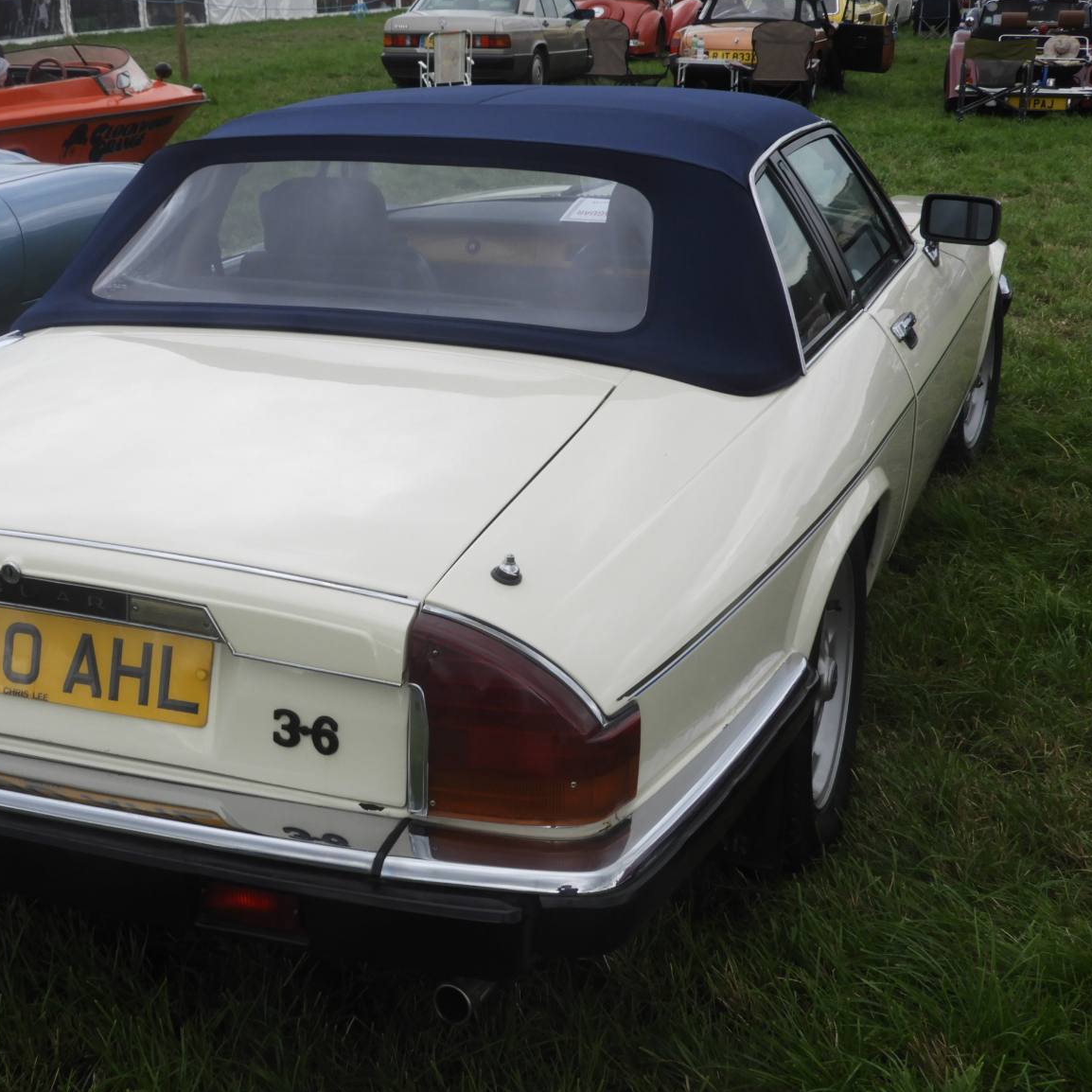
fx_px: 1749
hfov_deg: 34.4
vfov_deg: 34.7
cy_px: 526
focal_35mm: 49
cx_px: 368
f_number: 3.8
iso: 100
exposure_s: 1/500
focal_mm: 7.2
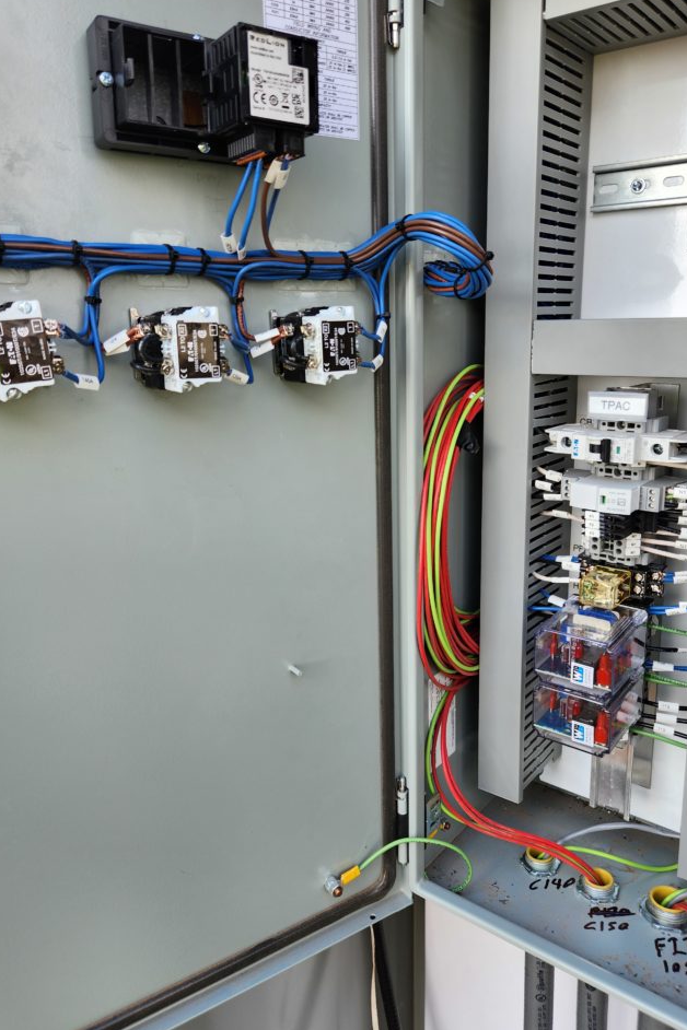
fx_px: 744
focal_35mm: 26
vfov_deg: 69.4
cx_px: 375
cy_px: 492
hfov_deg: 49.5
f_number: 1.8
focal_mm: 5.4
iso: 20
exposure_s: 1/232
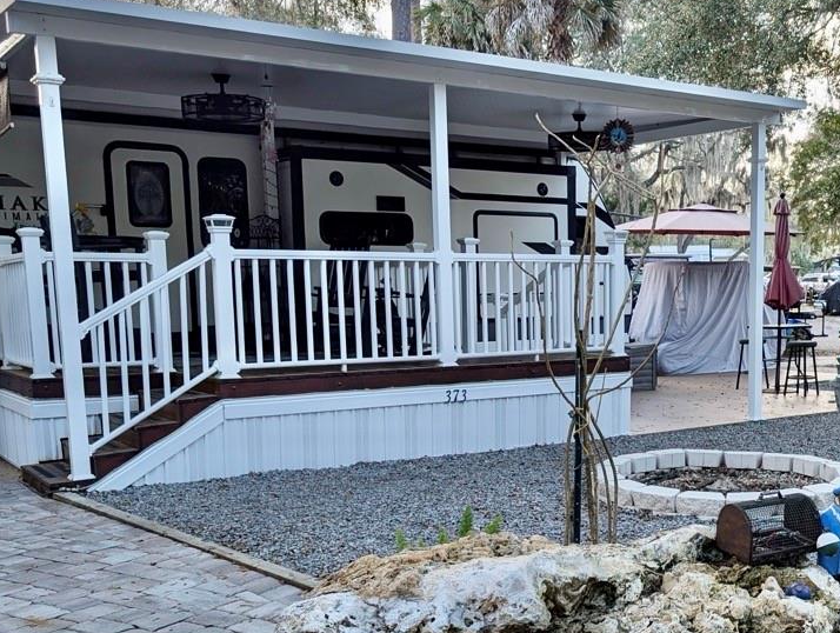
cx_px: 621
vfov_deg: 33.3
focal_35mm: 43
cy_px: 438
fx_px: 1045
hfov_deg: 42.5
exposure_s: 1/207
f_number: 1.68
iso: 31
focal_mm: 6.9
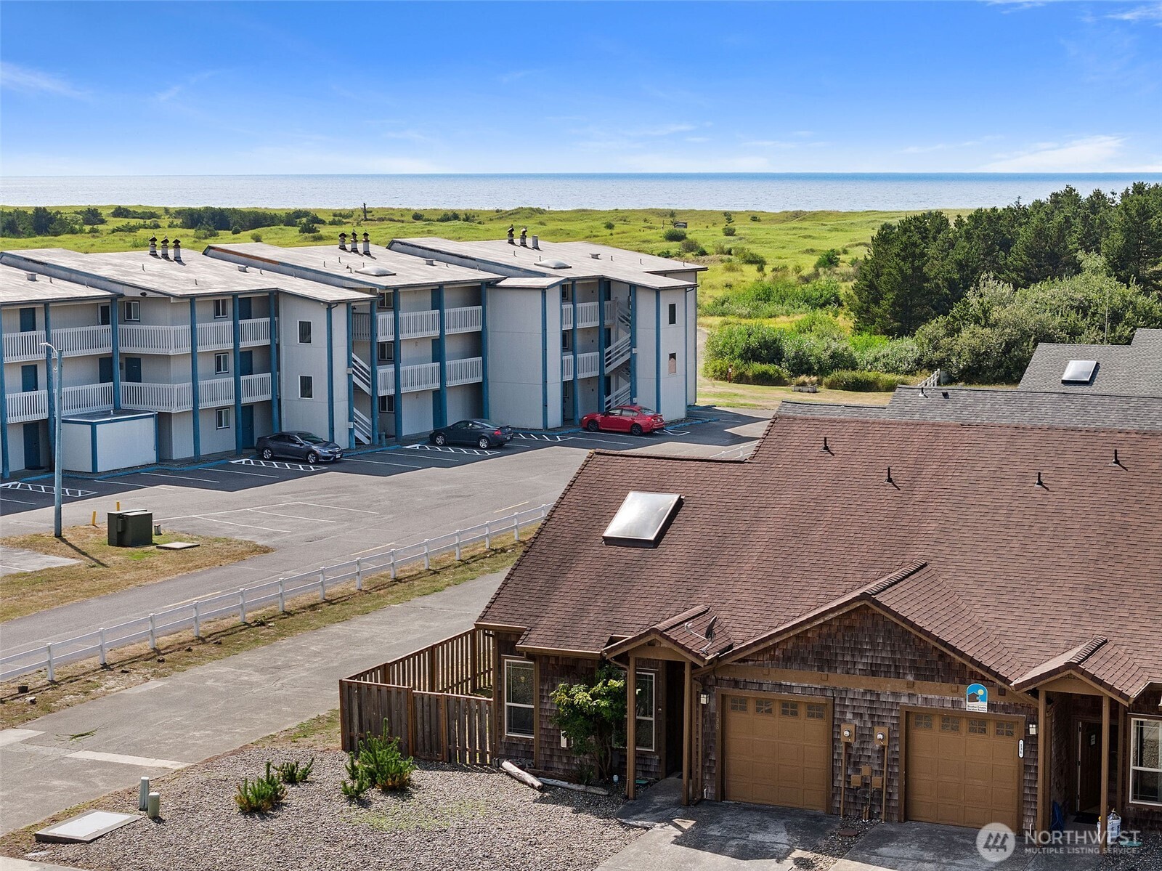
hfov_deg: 27.8
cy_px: 436
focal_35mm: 70
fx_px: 2349
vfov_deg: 21.0
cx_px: 581
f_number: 2.8
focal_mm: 19.35
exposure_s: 1/1000
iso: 180
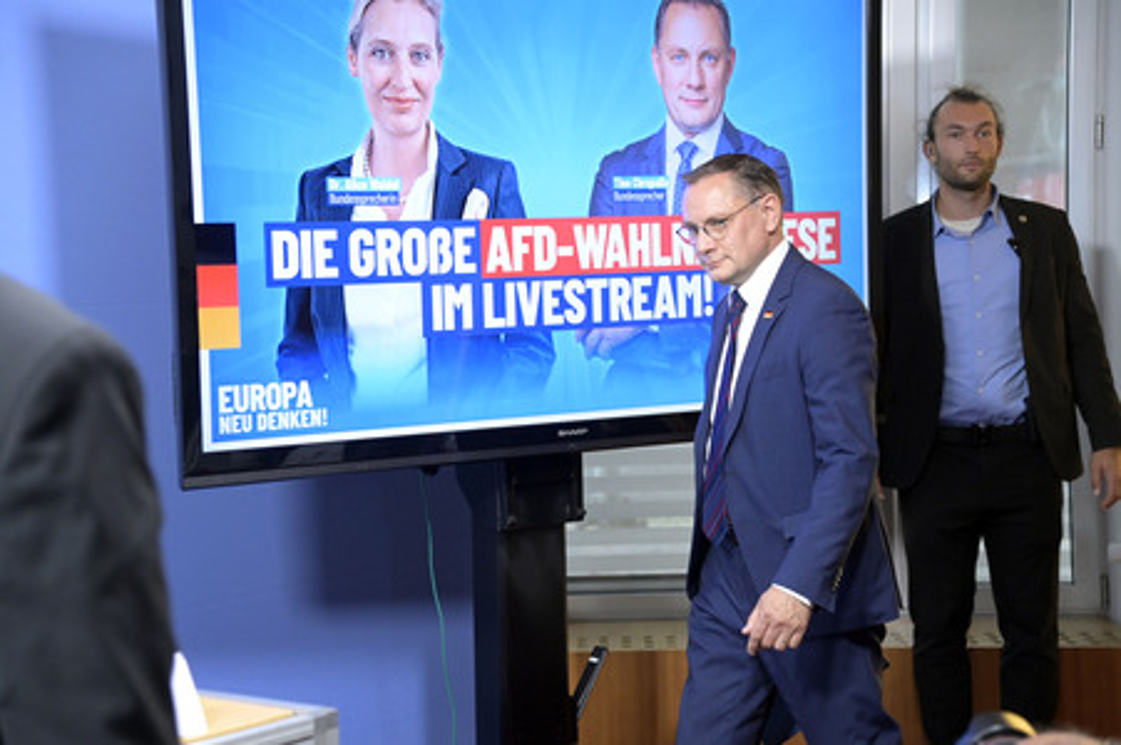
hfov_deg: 28.9
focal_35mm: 70
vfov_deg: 19.4
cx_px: 560
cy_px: 372
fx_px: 2178
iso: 6400
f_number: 4
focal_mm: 70
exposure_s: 1/400
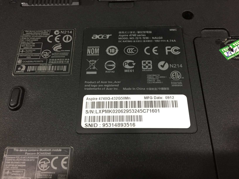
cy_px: 90
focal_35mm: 29
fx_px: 200
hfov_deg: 61.7
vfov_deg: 48.2
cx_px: 120
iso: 200
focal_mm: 4.15
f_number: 2.2
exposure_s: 1/33
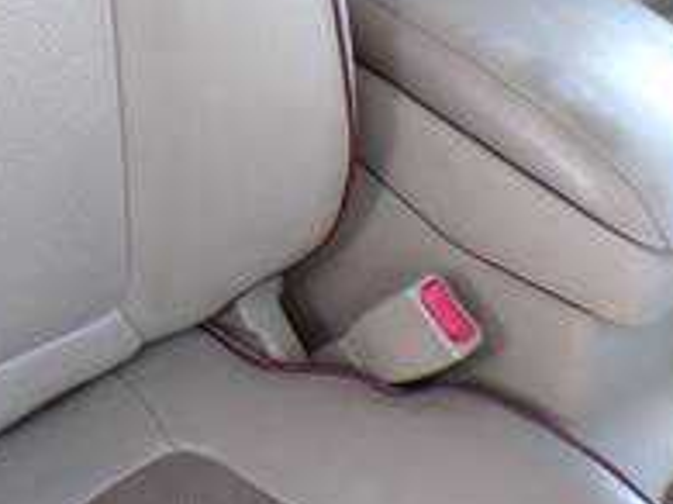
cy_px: -17
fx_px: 1146
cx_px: -48
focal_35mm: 59
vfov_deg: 23.6
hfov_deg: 29.8
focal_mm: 4.3
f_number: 3
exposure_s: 1/58
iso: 100
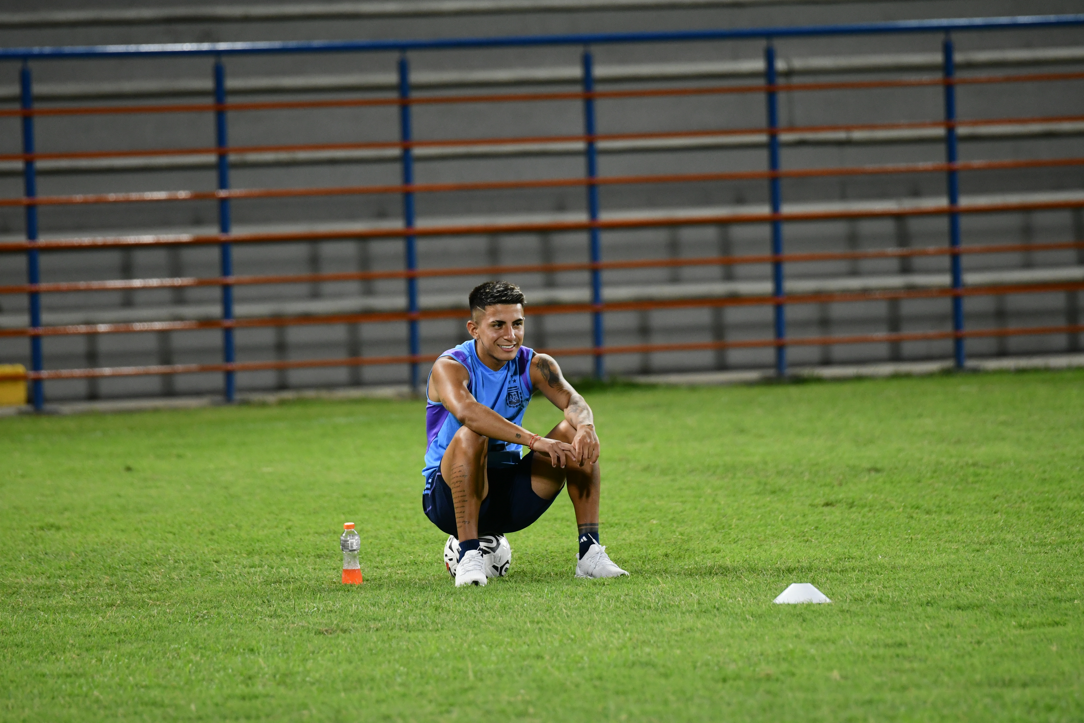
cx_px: 542
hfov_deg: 6.9
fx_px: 9033
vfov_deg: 4.6
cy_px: 362
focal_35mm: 300
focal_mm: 200
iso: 1600
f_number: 2.8
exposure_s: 1/640
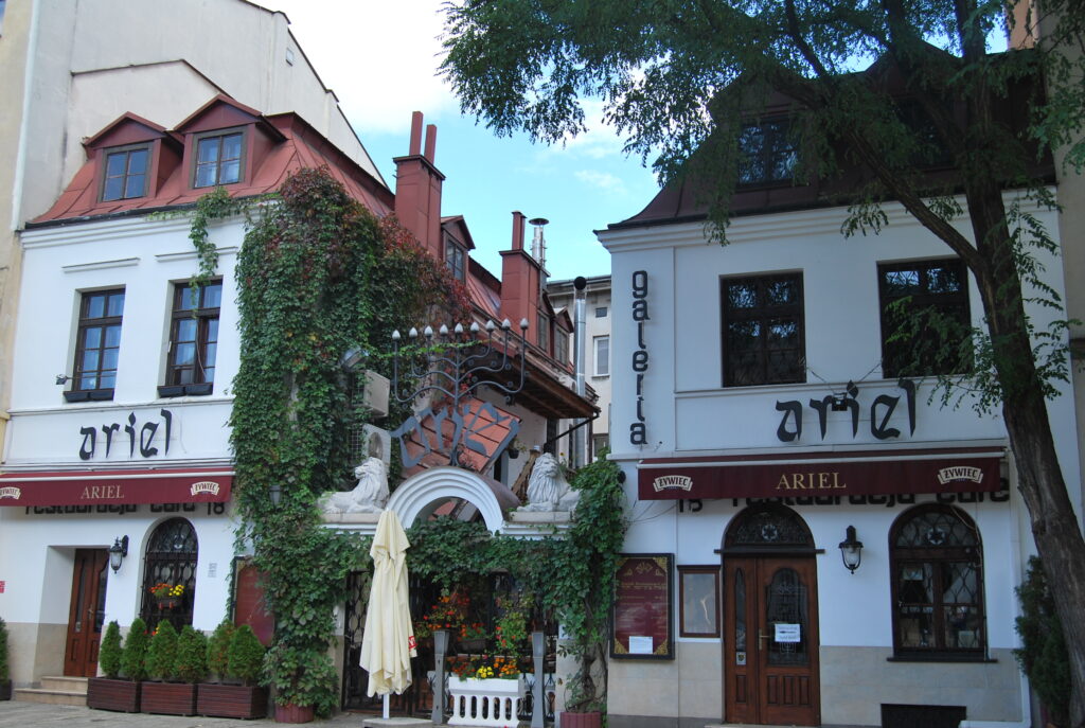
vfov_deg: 37.0
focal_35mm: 36
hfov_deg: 53.0
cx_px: 542
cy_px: 364
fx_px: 1087
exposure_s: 1/125
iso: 100
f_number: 5.6
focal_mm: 24
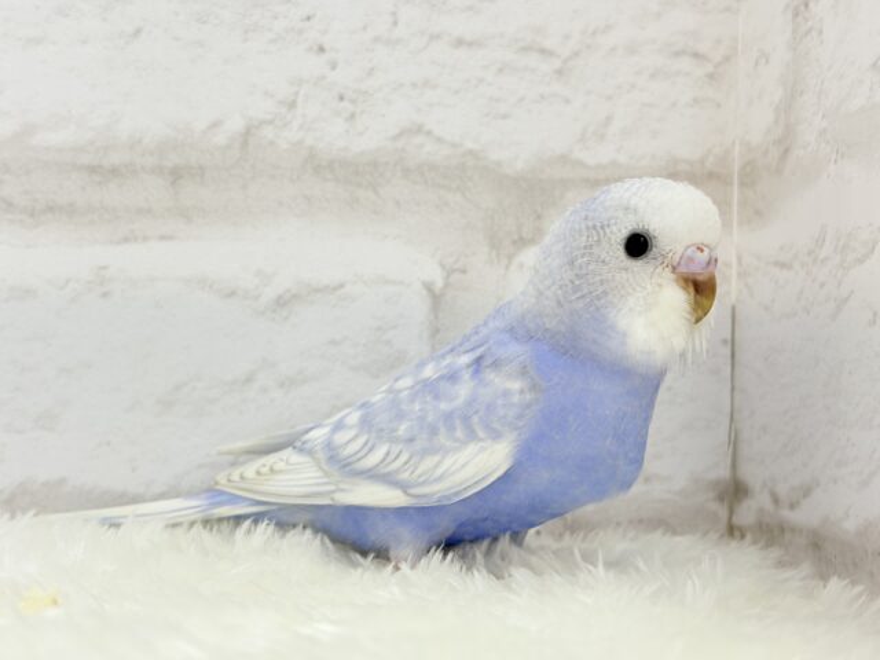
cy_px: 330
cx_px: 440
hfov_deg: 36.8
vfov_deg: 28.0
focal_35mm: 52
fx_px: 1322
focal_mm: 5.96
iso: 50
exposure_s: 1/50
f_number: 1.6
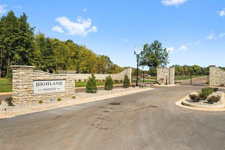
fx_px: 175
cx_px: 112
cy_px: 75
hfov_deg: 65.5
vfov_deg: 46.4
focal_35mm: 28
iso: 100
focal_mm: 10.26
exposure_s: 1/120
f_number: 3.5
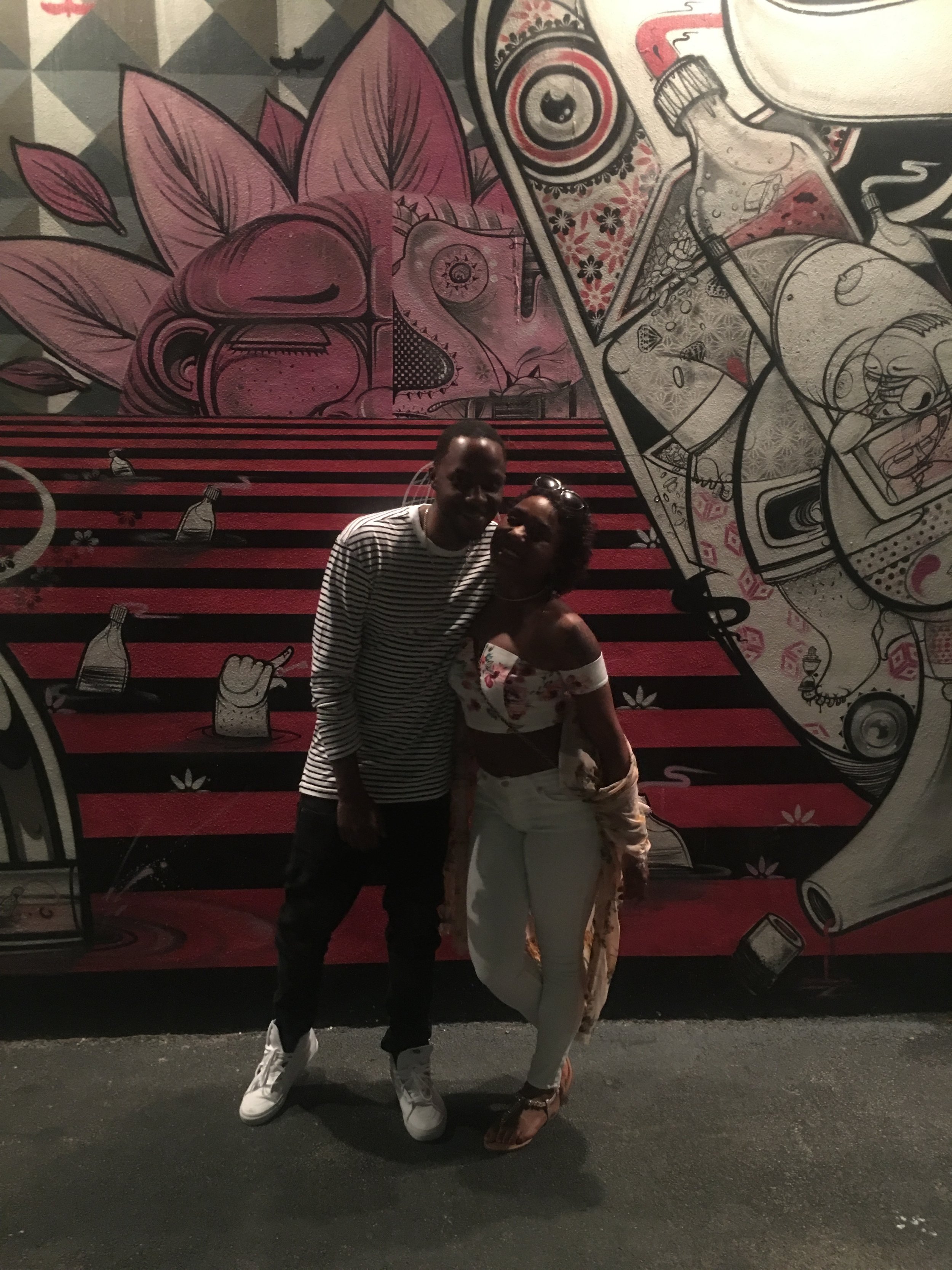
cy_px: 635
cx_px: 476
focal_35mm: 29
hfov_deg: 48.2
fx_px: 1063
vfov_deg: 61.7
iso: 100
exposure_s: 1/4
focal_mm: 4.15
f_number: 2.2
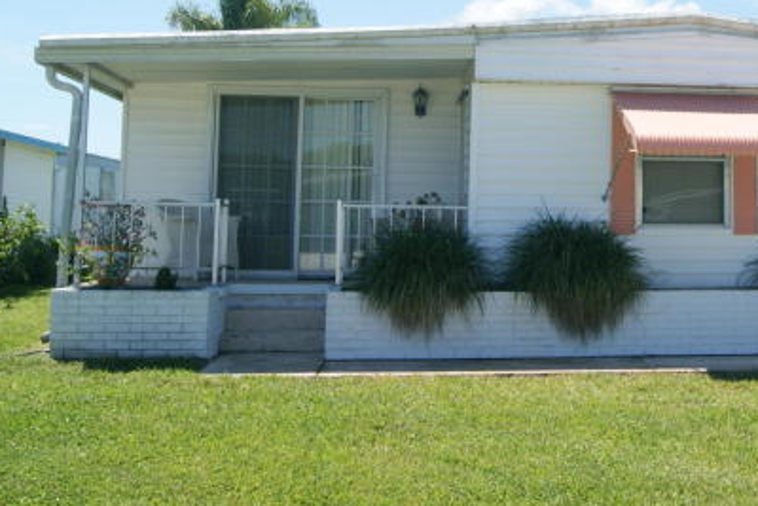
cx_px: 601
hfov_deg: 35.7
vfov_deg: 24.7
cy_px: 100
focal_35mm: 54
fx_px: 1137
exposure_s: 1/160
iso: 100
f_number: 13
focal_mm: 20
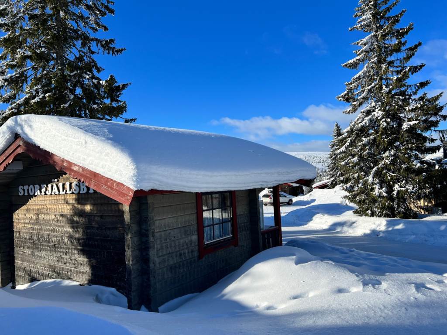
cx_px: 224
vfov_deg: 53.1
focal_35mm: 26
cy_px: 168
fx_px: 336
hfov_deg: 67.3
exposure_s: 1/5076
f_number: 1.5
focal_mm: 5.7
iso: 50
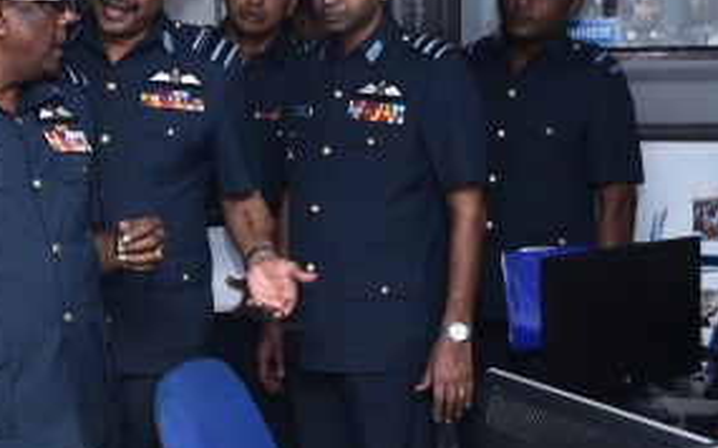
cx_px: 98
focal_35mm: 85
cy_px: 145
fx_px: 1663
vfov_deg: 15.3
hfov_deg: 23.8
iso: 200
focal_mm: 34
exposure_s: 1/125
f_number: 5
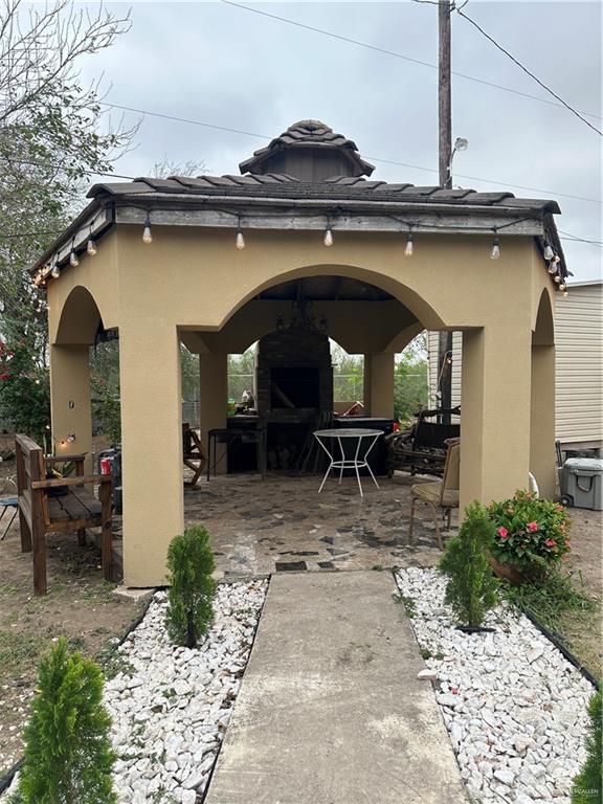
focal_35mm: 24
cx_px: 302
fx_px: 557
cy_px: 402
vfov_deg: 71.6
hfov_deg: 56.8
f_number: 1.78
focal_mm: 6.86
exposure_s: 1/393
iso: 80
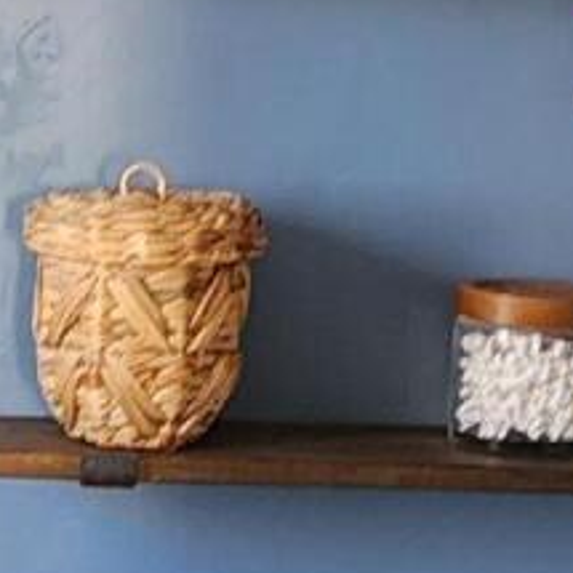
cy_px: 251
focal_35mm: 107
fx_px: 2004
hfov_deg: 15.4
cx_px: -203
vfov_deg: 16.3
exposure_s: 1/30
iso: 320
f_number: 2.2
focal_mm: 2.2
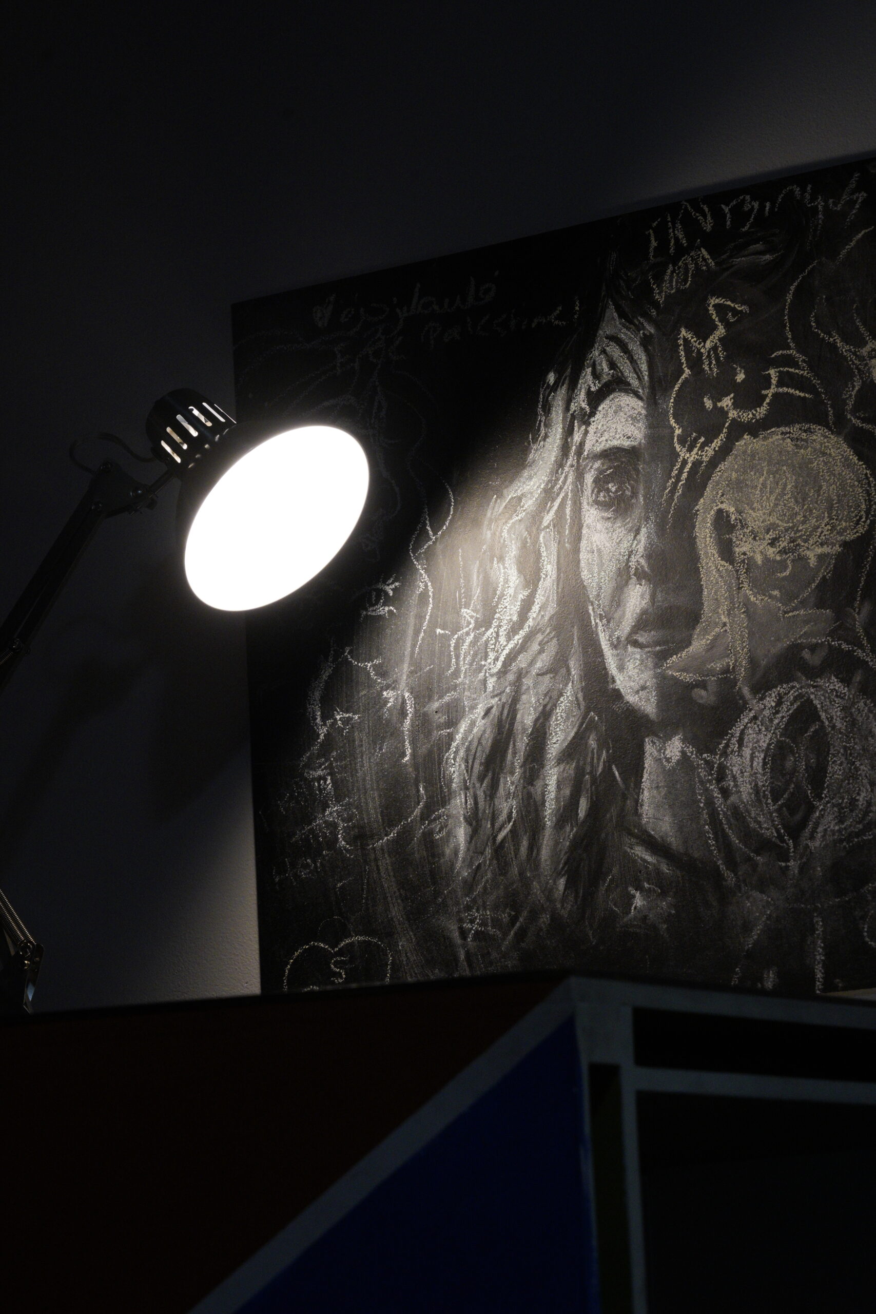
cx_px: 438
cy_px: 657
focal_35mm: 117
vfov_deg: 17.5
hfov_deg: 11.7
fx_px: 4270
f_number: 10
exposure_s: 1/100
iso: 4000
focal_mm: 117
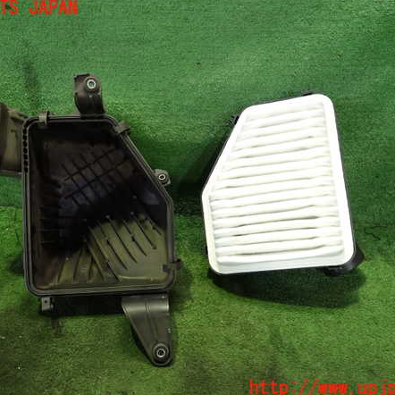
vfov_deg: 54.0
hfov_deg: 54.0
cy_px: 198
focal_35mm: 30
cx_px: 183
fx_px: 387
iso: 500
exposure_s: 1/30
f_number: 2
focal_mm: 4.5
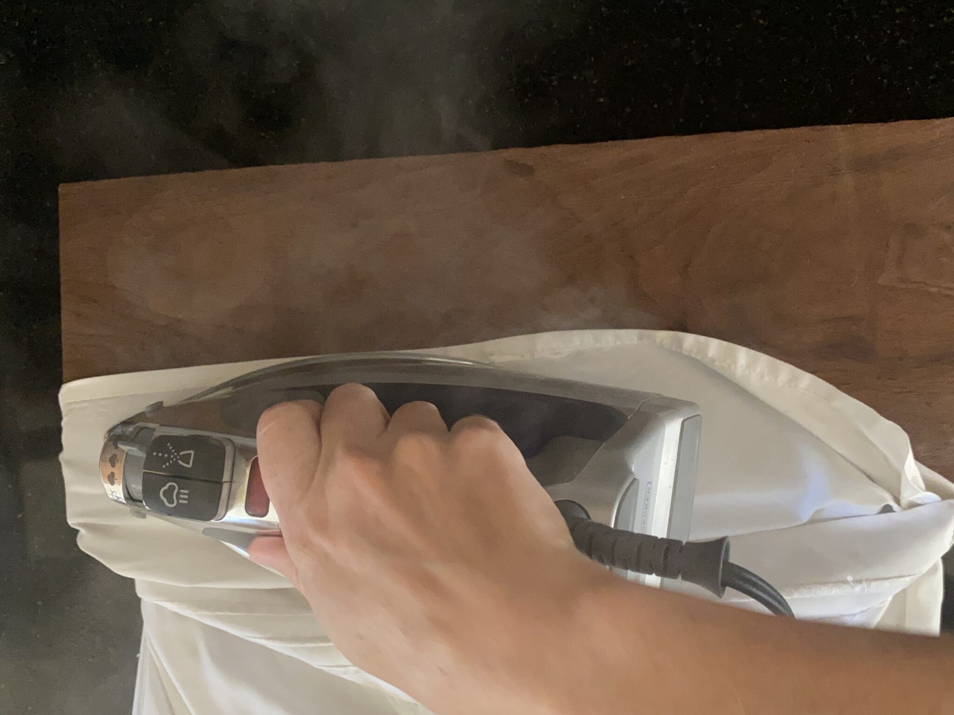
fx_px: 717
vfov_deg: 53.1
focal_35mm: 26
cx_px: 477
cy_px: 358
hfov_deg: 67.3
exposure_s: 1/30
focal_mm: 4.25
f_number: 1.8
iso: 640
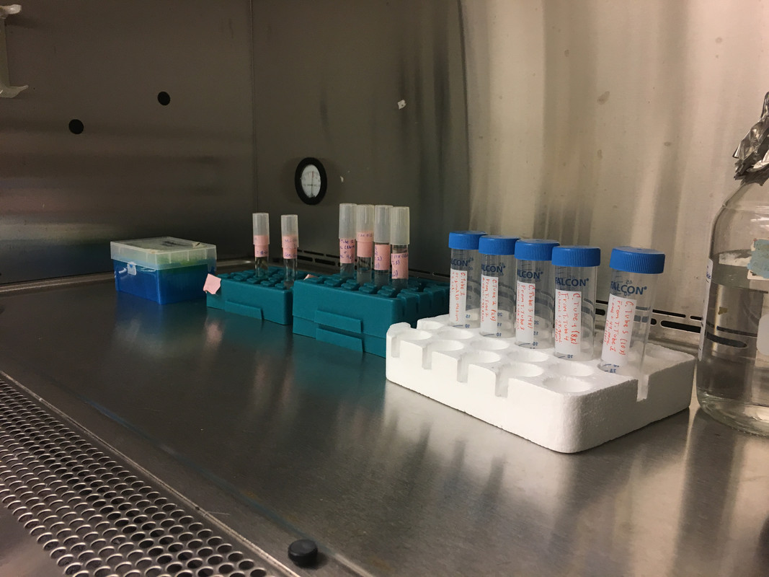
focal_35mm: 29
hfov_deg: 61.7
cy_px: 288
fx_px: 644
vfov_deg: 48.2
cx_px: 384
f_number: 2.2
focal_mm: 4.15
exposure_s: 1/30
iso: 32
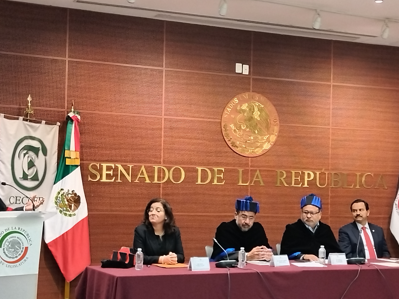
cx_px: 217
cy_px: 166
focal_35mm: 66
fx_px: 761
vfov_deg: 22.2
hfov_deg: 29.4
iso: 1541
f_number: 1.8
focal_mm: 4.7
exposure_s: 1/33.3
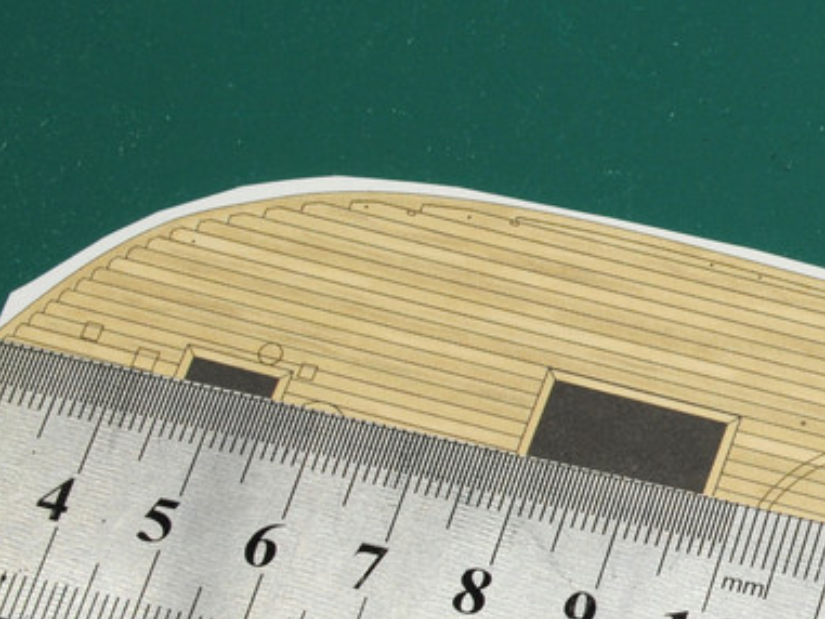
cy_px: 416
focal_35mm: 145
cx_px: 1162
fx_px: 3457
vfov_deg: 10.2
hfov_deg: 13.0
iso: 100
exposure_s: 1/6
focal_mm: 32
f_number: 11
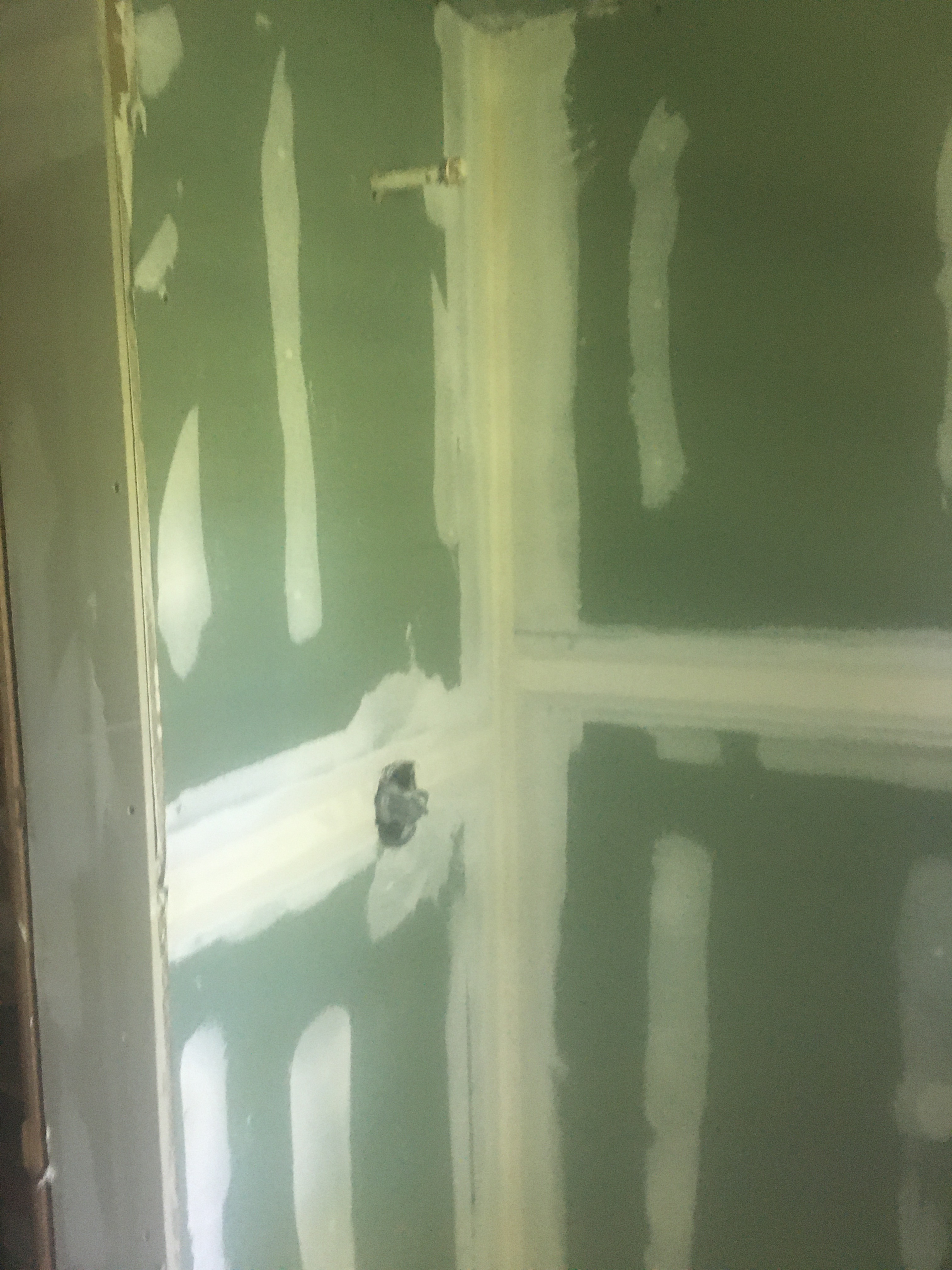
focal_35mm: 29
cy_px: 635
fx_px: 1063
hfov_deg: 48.2
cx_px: 476
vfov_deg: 61.7
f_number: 2.2
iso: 200
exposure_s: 1/17
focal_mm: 4.15
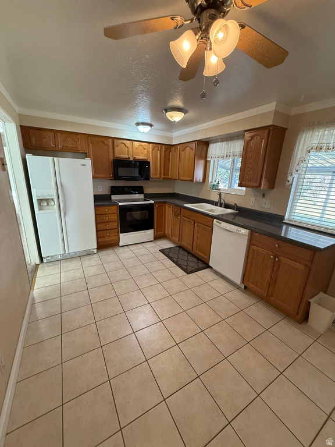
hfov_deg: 85.7
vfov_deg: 102.1
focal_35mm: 14
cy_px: 224
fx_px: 181
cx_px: 168
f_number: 2.2
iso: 500
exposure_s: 1/120
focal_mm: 2.22
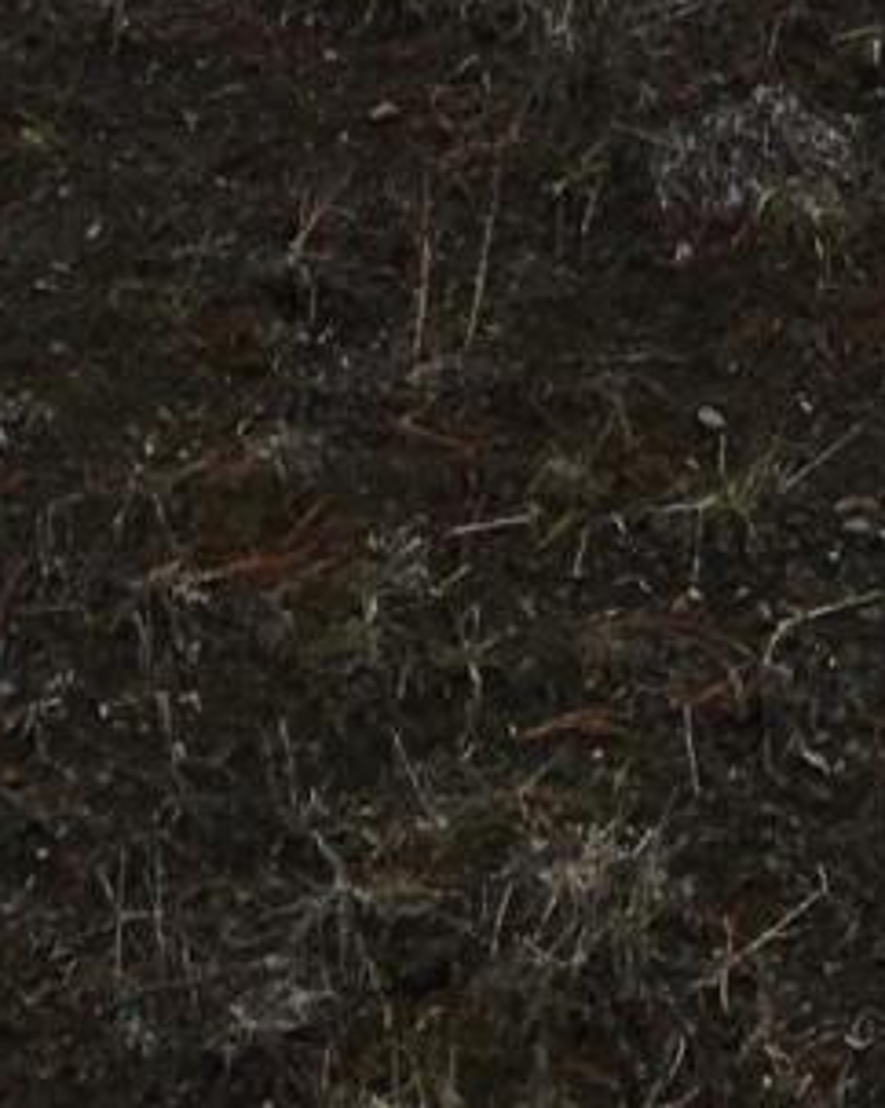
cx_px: 1072
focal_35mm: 187
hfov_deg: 8.2
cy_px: -2402
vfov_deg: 8.4
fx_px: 6129
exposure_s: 1/450
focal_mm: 4.15
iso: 25
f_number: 2.2
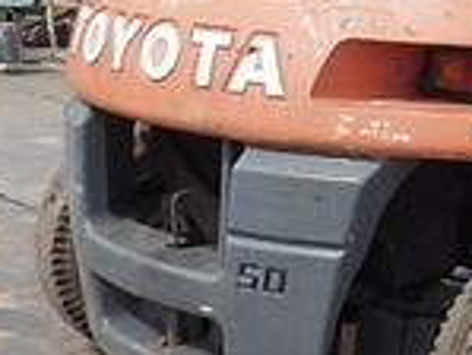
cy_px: 29
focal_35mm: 90
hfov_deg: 20.4
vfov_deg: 16.2
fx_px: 1228
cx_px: 567
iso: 250
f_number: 4.2
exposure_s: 1/1500
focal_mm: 5
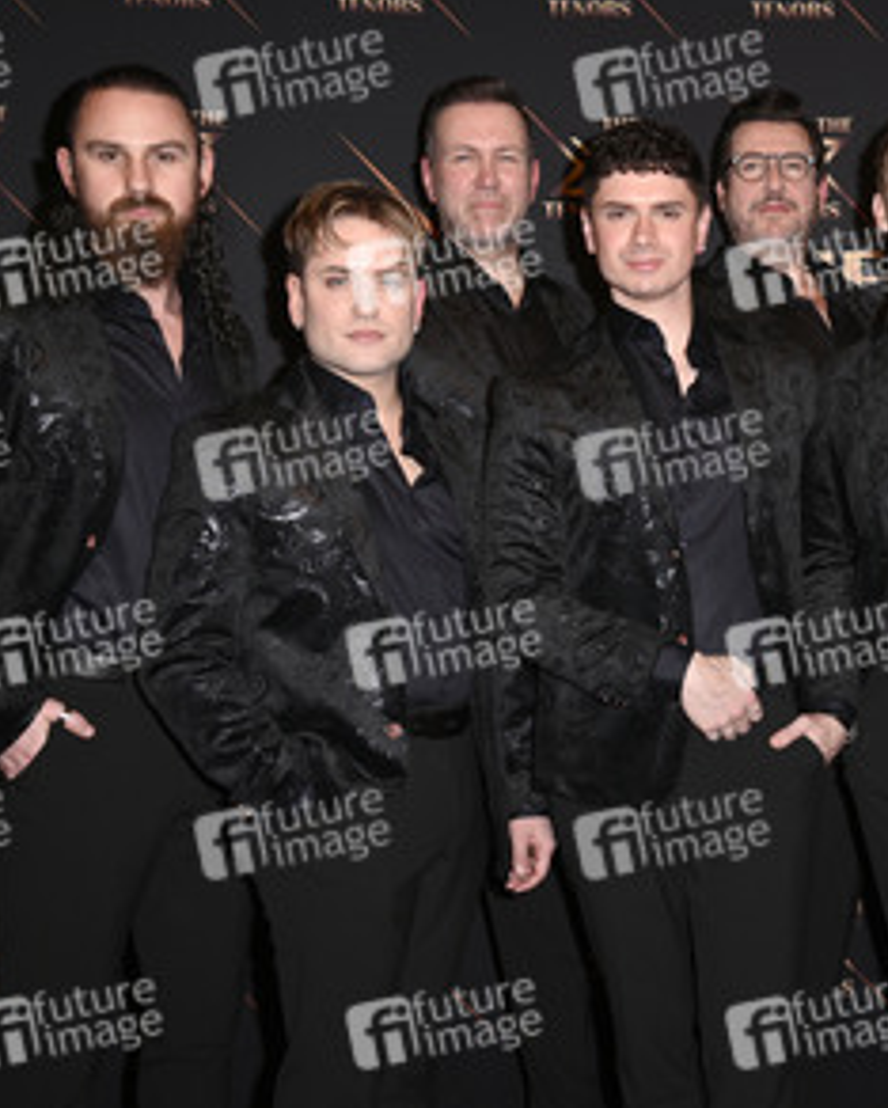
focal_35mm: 55
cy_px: 550
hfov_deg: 27.1
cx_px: 723
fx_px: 1805
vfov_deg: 34.1
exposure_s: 1/250
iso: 250
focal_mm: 38
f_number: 5.6
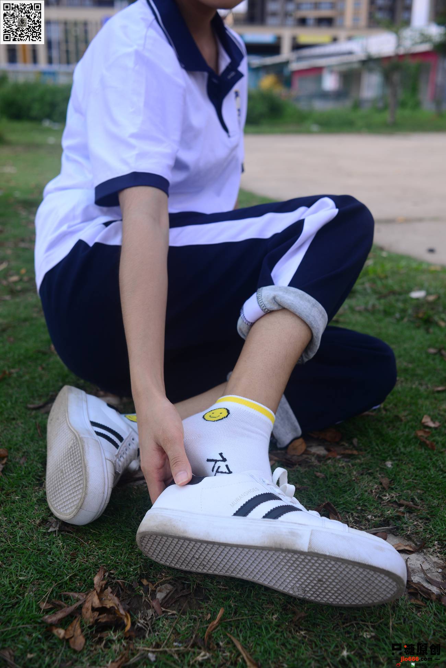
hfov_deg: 37.9
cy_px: 334
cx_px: 223
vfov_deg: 54.4
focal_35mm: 35
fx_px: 650
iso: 100
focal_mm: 35
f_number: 5.6
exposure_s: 1/400
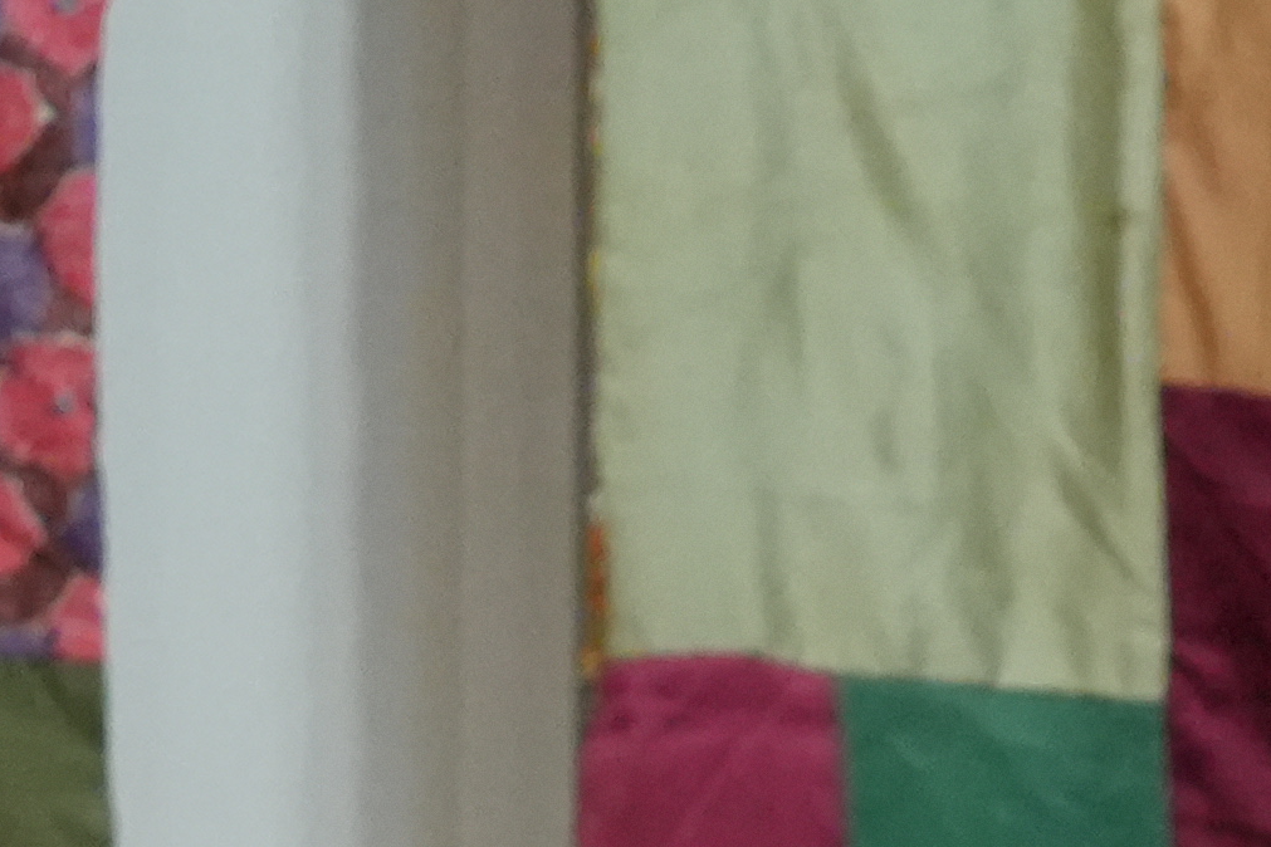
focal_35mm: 423
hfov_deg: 4.8
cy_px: 2687
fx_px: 14933
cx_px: -556
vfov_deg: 3.2
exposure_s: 1/160
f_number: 5
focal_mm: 61
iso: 6400
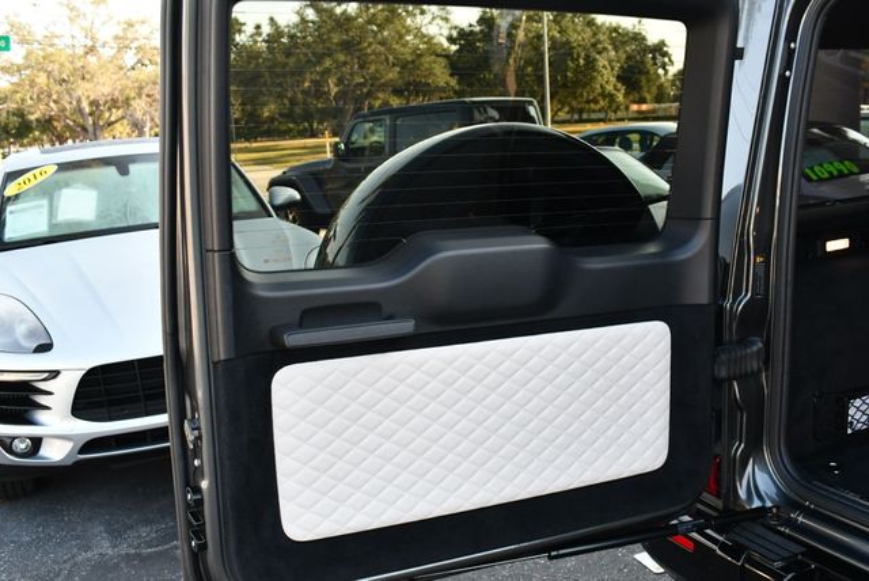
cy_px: 290
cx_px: 434
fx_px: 870
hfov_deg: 53.1
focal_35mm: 36
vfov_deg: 36.9
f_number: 5
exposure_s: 1/250
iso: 400
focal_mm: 18
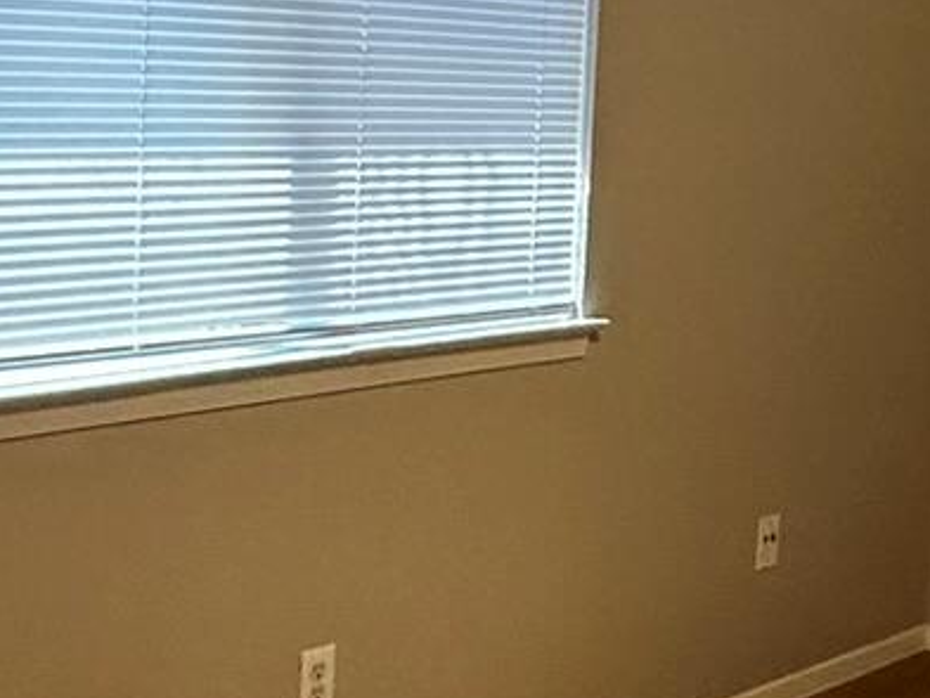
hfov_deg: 26.2
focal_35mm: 73
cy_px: 166
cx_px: 753
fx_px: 1962
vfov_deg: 20.0
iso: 250
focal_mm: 2.22
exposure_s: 1/120
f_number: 2.2
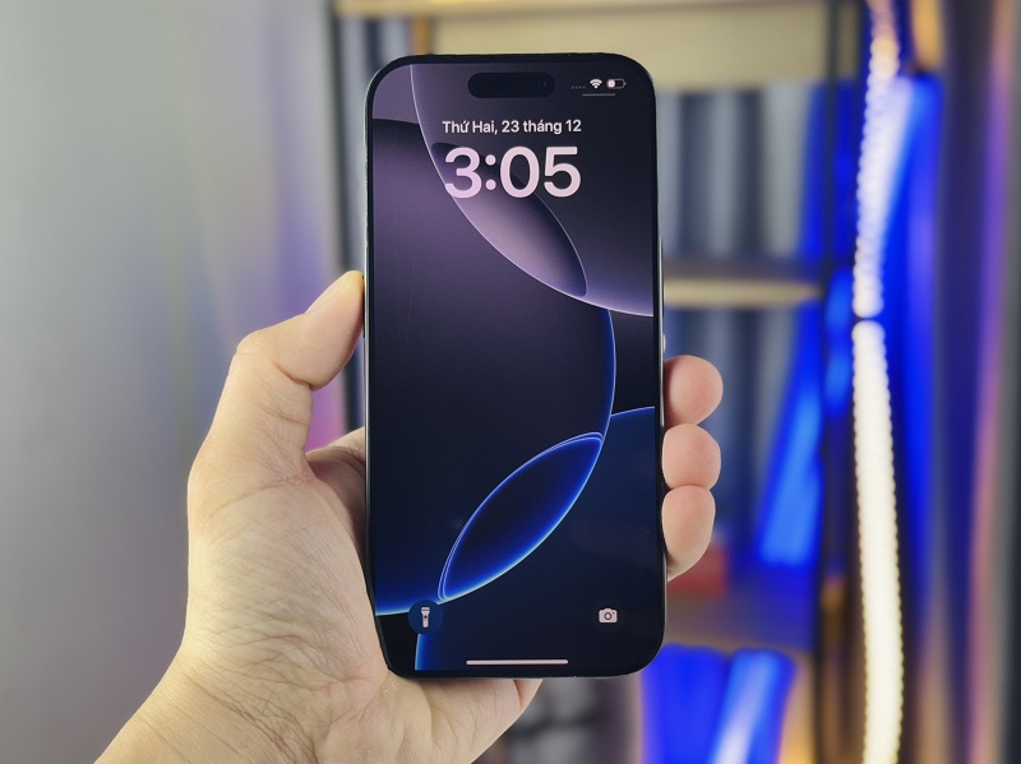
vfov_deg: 30.2
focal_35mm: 48
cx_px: 510
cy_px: 382
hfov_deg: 39.7
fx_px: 1415
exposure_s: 1/100
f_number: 1.78
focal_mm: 6.76
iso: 80
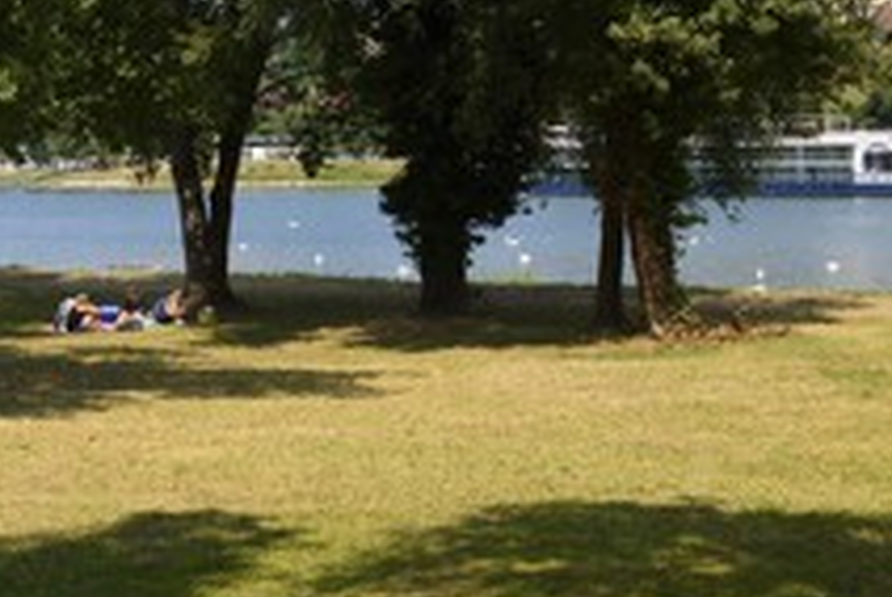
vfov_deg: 15.6
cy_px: 92
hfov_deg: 22.5
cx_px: 867
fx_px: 2159
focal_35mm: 87
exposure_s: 1/320
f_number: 10
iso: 200
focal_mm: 44
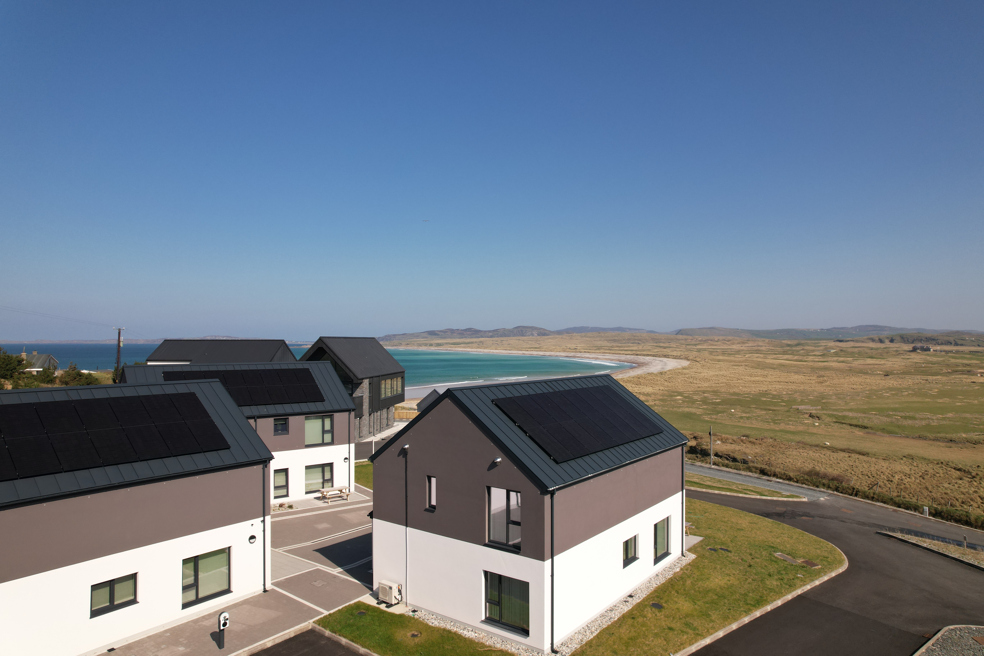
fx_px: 601
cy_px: 328
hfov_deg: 78.6
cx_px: 492
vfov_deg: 57.2
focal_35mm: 22
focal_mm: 8.38
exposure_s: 1/160
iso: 100
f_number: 2.8
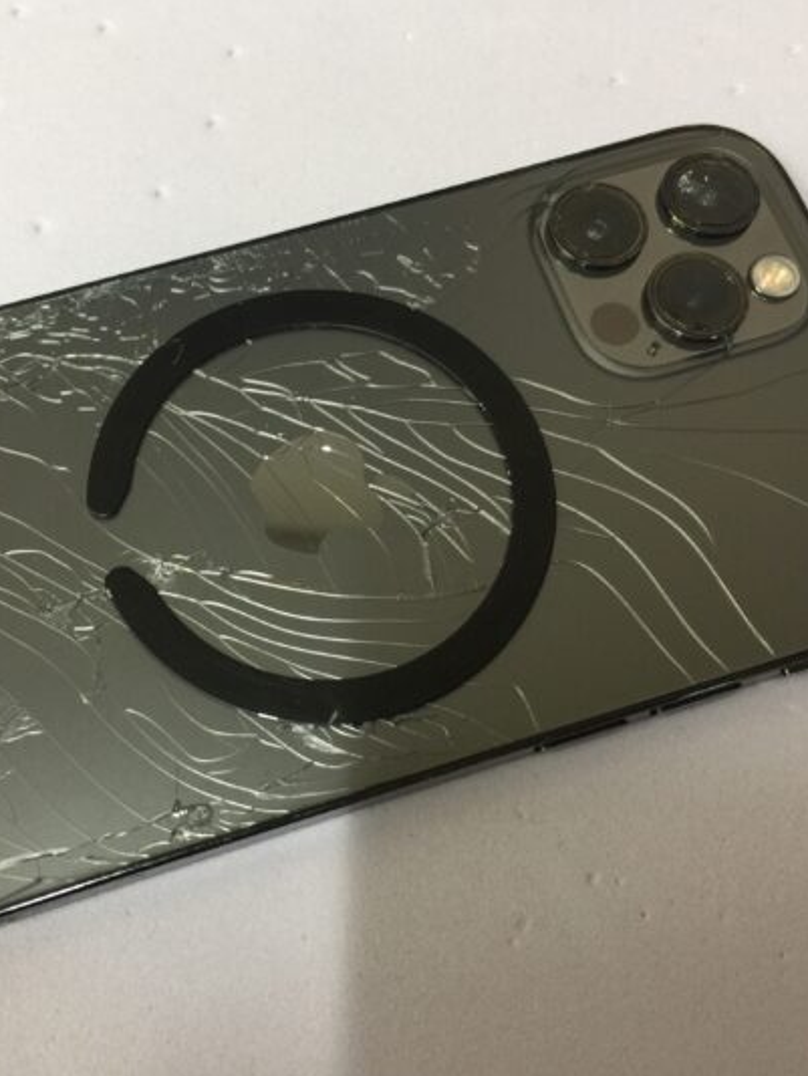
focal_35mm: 39
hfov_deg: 36.5
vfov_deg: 47.8
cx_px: 282
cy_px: 539
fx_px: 1213
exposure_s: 1/33
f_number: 2.2
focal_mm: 4.15
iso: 50
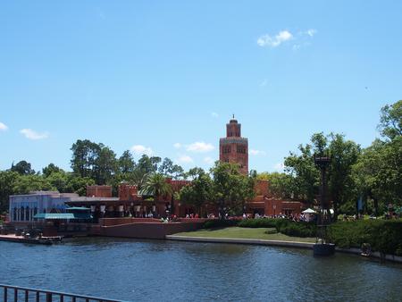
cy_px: 151
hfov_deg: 44.8
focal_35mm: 42
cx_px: 201
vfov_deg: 34.4
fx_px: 488
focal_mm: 9
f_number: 4
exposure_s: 1/800
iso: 100
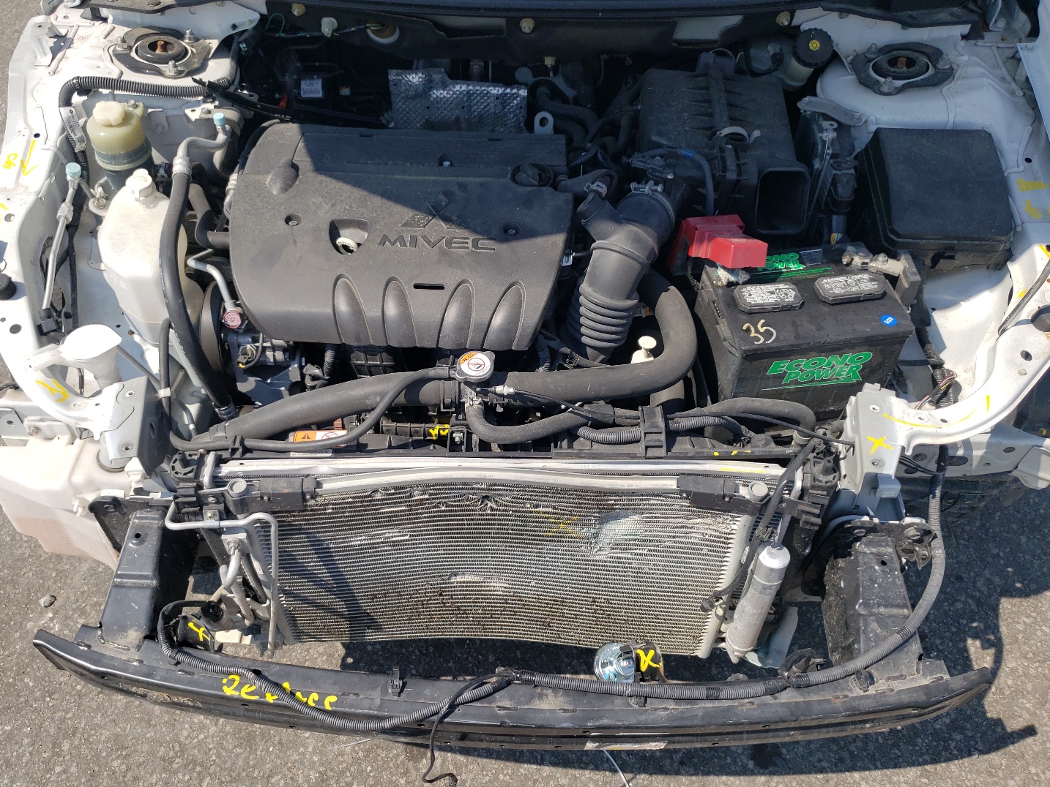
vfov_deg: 48.2
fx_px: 880
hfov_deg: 61.6
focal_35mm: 29
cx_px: 499
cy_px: 399
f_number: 1.5
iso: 50
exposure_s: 1/3333
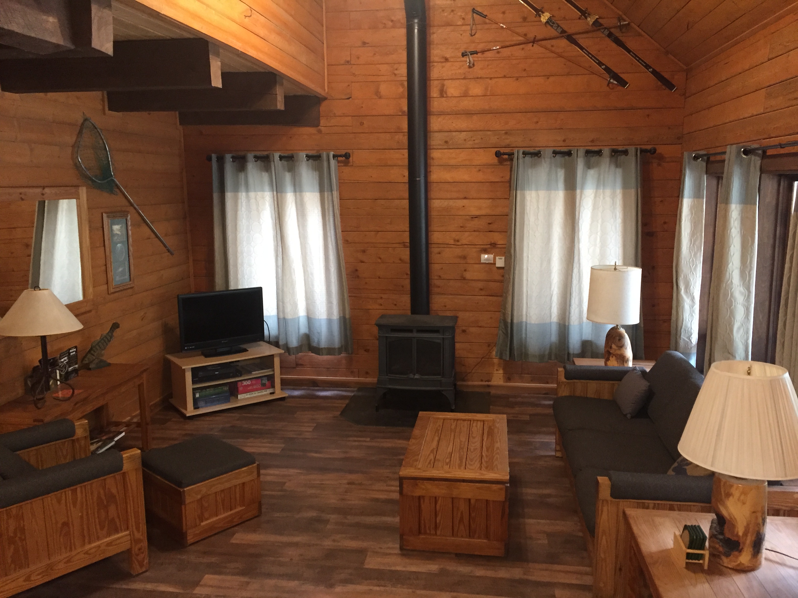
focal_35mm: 29
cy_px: 299
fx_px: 669
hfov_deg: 61.7
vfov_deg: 48.2
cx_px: 399
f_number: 2.2
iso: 250
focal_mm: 4.15
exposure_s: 1/24
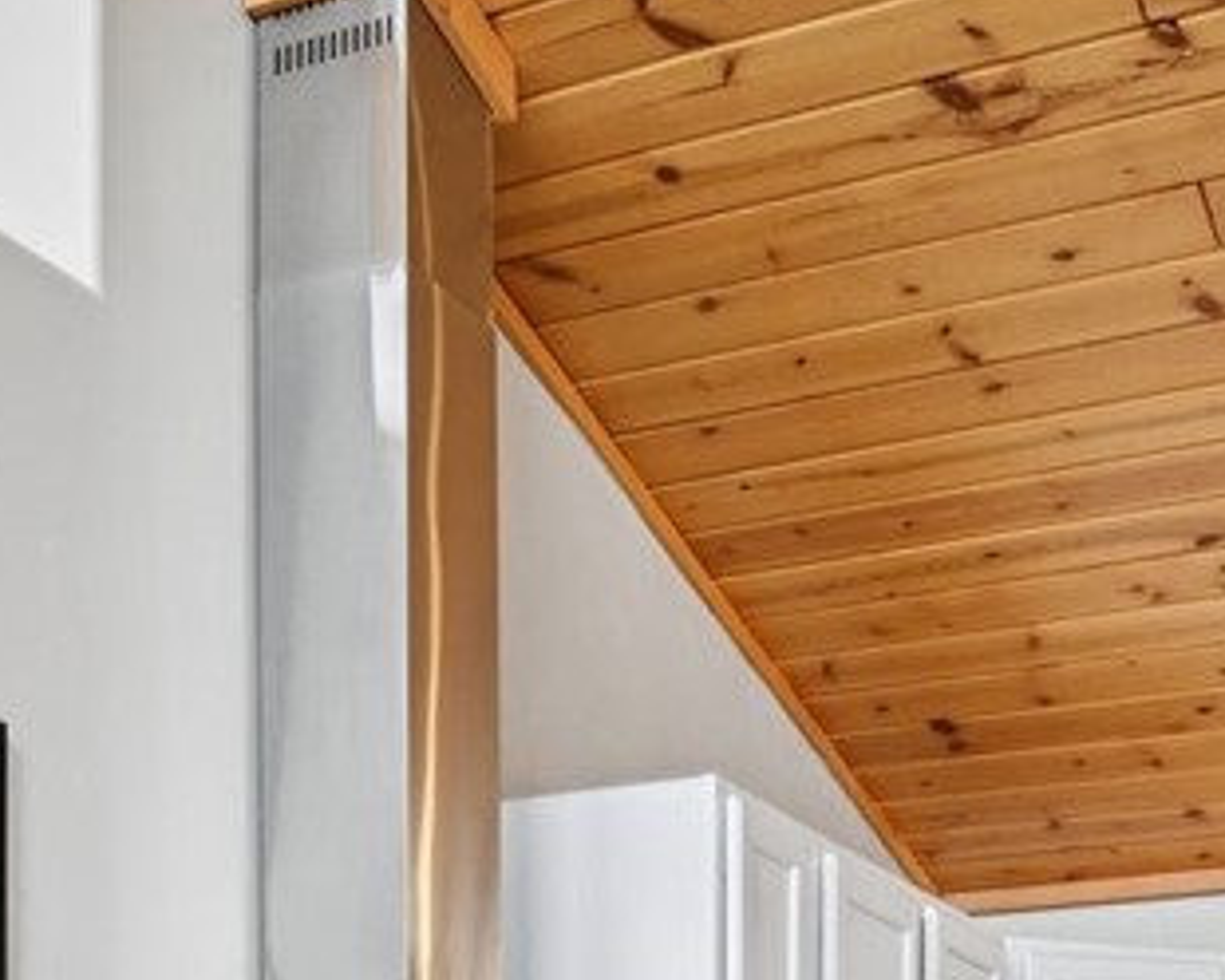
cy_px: 1385
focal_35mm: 72
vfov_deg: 19.1
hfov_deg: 26.3
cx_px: 417
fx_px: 2610
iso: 160
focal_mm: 14
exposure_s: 1/15
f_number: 13
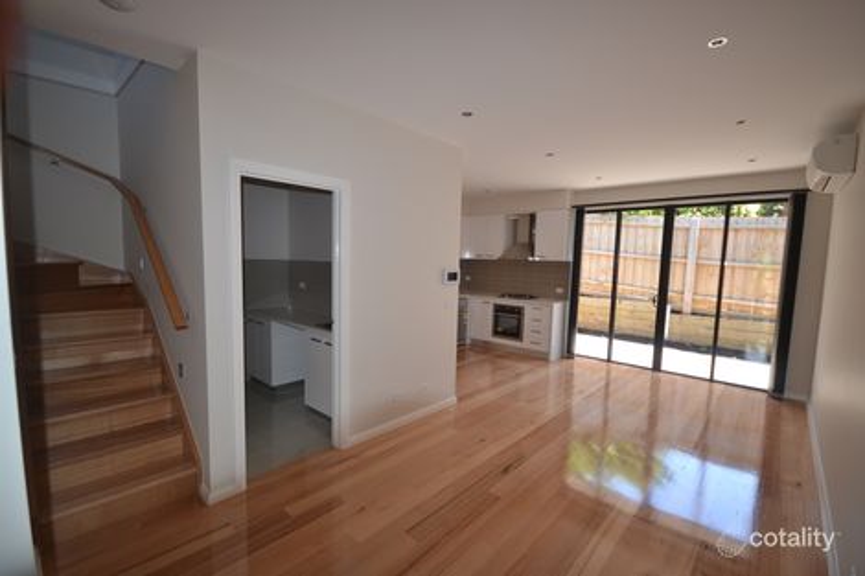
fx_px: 360
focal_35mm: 15
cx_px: 432
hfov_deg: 100.4
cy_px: 288
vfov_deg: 77.3
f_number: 4
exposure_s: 1/125
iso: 280
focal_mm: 10
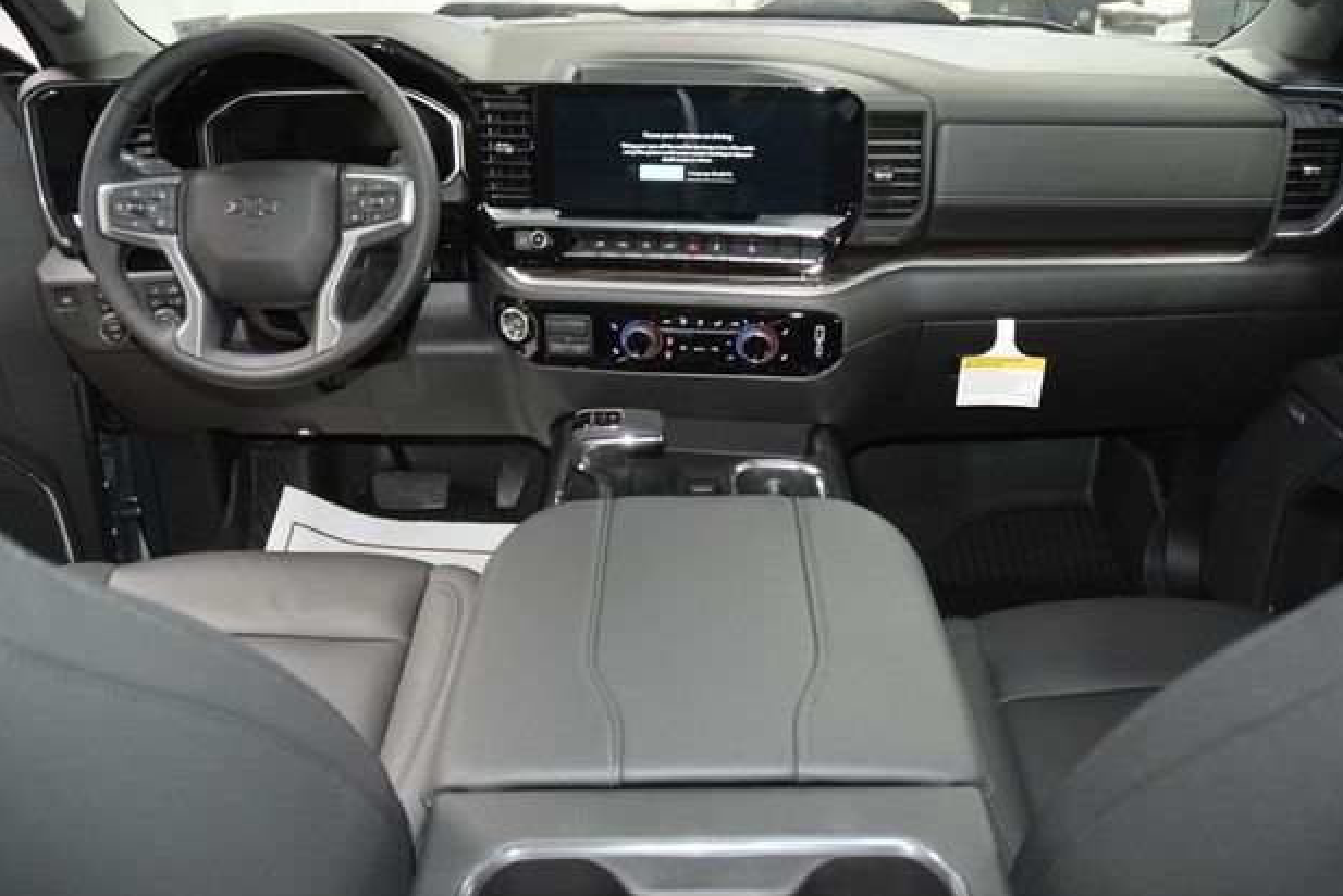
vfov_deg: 46.4
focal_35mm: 28
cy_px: 453
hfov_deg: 65.4
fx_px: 1045
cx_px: 694
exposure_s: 1/60
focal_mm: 18
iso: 3200
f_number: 3.5
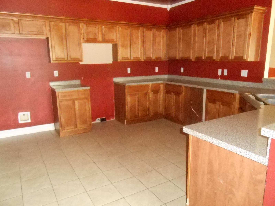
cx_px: 138
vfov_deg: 53.1
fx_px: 207
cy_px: 103
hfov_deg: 67.3
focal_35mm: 26
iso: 1250
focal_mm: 4.6
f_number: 3.5
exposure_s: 1/25
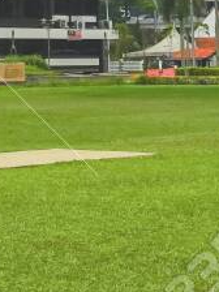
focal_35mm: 162
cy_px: -246
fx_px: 1367
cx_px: -43
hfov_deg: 9.1
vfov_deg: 11.3
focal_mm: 29
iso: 100
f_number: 9.5
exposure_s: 1/750
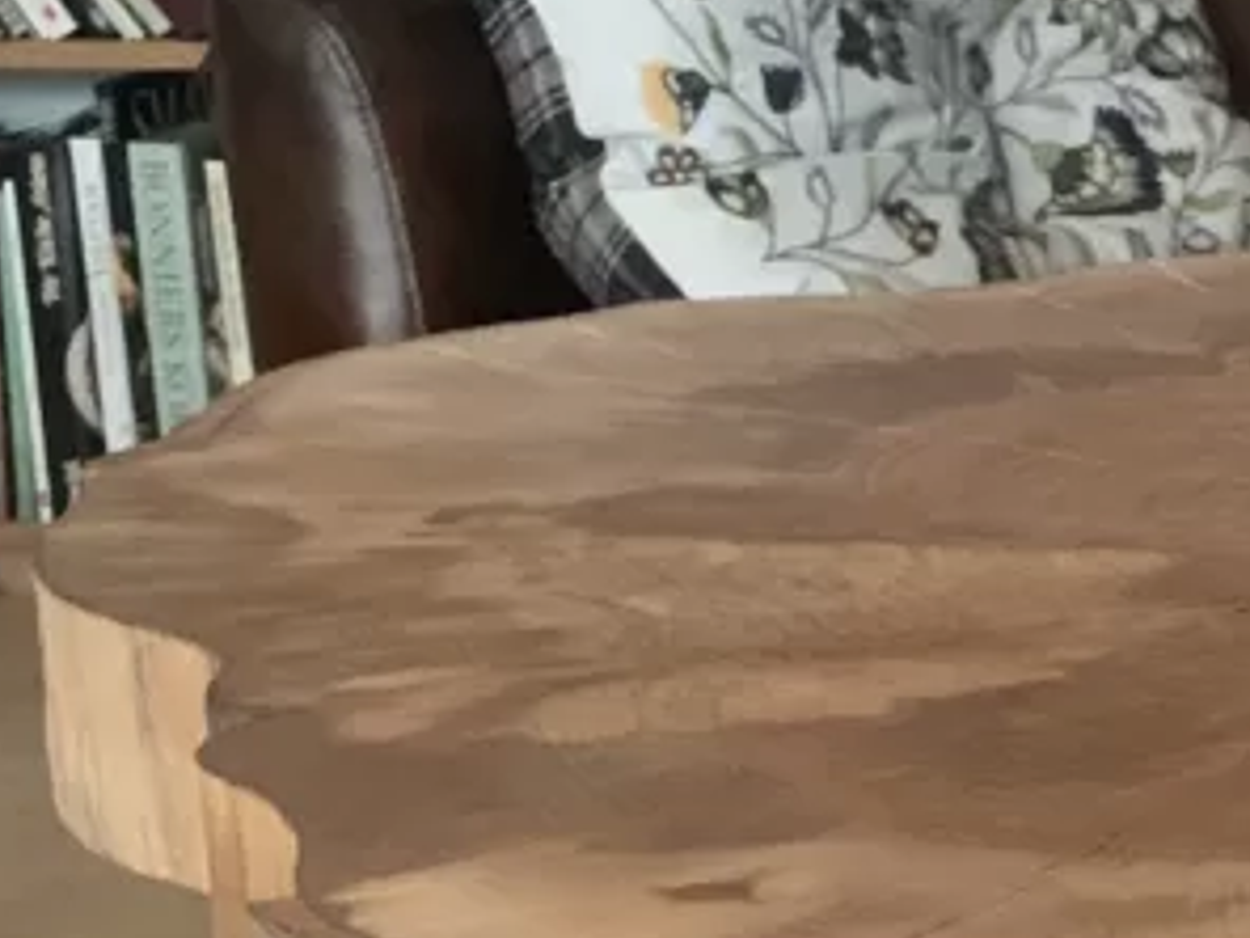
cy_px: 1086
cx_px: 1970
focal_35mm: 117
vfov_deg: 12.4
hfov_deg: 15.3
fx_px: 4225
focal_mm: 4.25
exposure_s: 1/30
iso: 640
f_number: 1.8
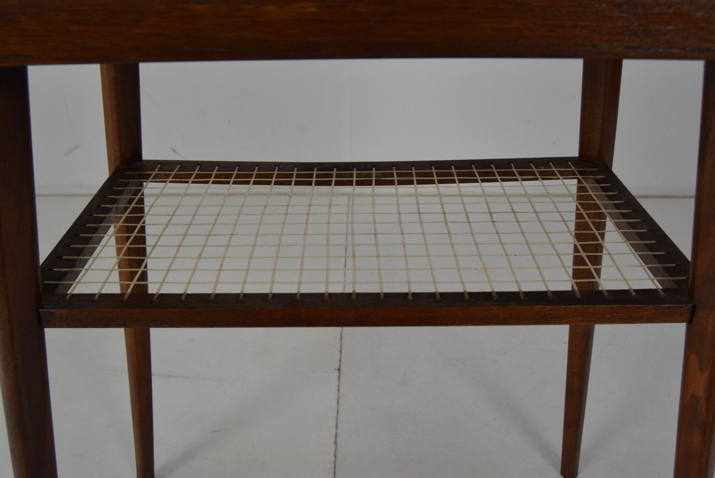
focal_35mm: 36
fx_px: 716
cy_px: 239
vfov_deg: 36.9
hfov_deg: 53.1
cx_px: 358
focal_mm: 24
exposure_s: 1/250
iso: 1600
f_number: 8
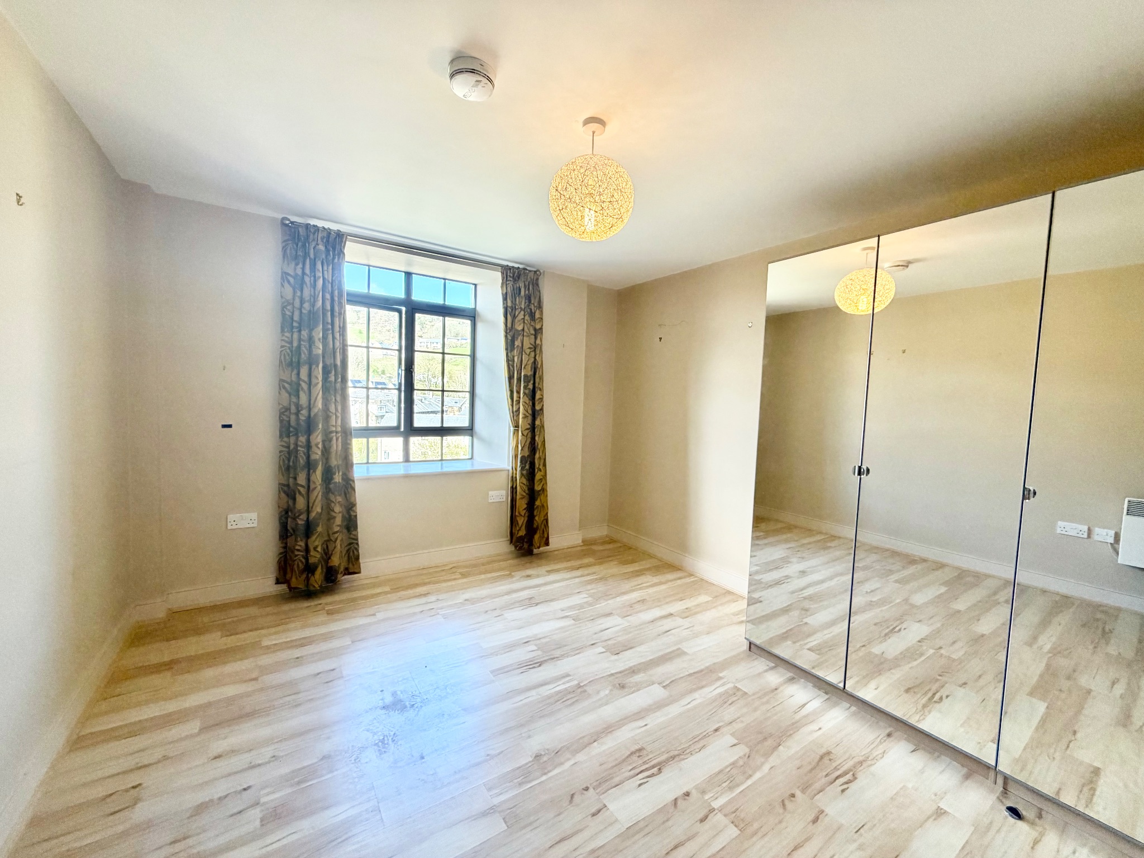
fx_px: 463
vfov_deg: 85.7
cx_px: 572
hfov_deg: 102.1
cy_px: 429
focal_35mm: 14
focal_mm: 2.22
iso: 250
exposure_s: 1/100
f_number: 2.2
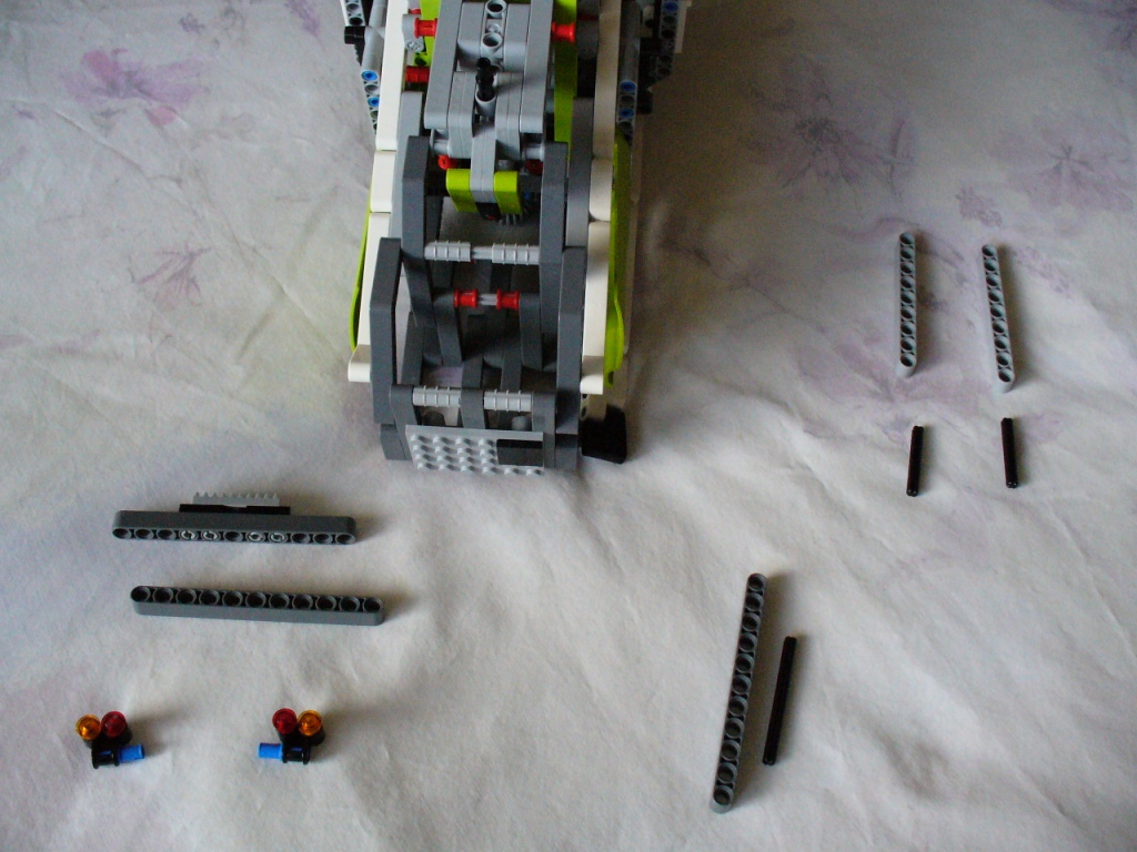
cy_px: 426
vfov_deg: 38.7
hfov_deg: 50.1
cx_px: 568
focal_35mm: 37
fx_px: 1215
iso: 400
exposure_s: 1/250
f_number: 2.8
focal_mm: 6.1
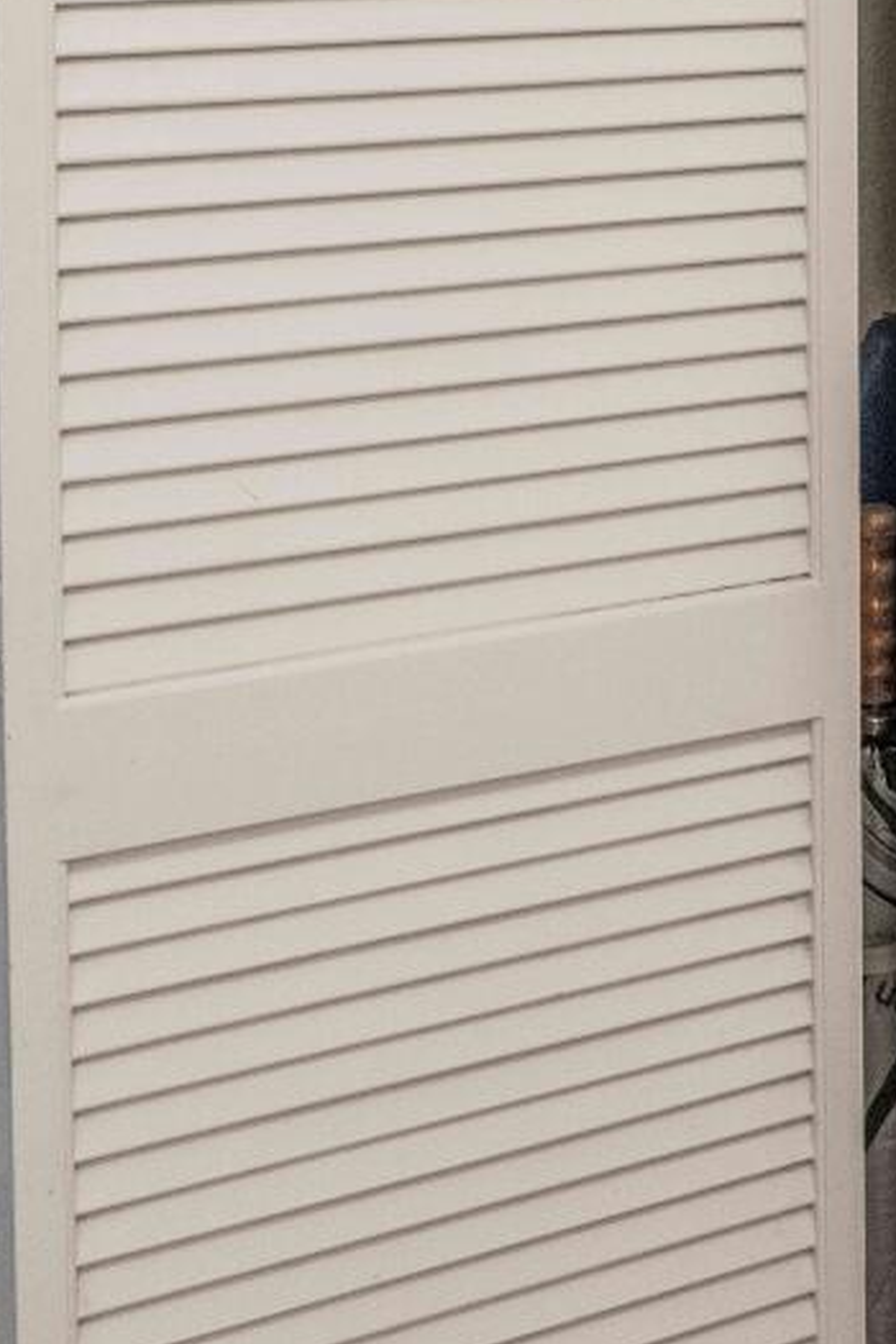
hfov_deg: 19.9
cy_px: 146
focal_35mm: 61
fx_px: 2277
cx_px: 1263
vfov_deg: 31.4
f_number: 10
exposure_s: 1/30
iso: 1600
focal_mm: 16
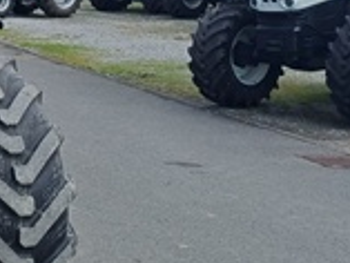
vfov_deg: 14.2
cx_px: -236
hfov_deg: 16.7
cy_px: -29
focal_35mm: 102
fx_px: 1032
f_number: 1.8
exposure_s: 1/736
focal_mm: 4.65
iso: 50
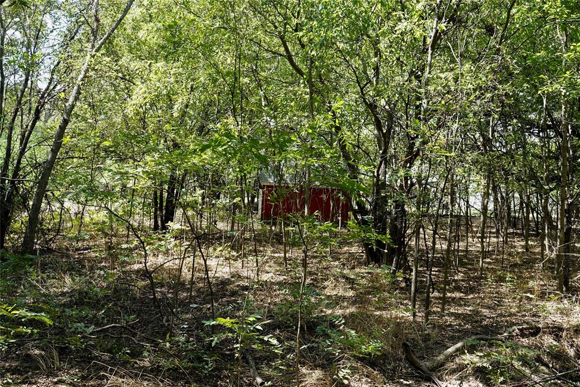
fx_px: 644
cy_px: 194
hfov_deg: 48.5
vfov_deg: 33.4
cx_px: 290
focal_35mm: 40
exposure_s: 1/50
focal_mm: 14.65
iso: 100
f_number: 5.6
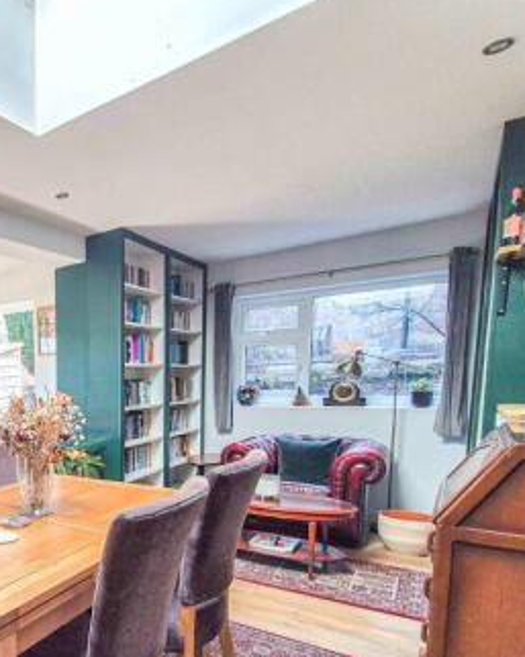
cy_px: 432
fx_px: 447
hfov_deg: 50.7
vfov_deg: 70.8
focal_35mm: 23
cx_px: 15
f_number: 2.2
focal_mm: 2.2
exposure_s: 1/100
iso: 80
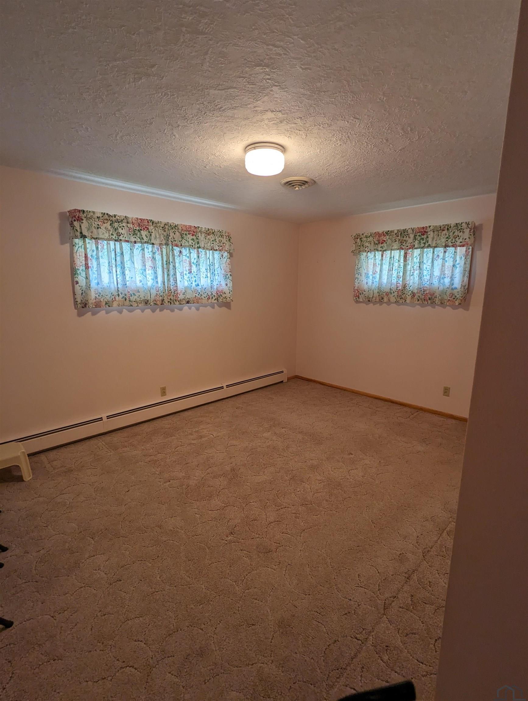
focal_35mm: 16
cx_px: 264
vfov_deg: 94.4
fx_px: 325
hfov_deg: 78.2
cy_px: 350
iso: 56
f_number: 2.2
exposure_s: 1/30
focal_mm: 2.35
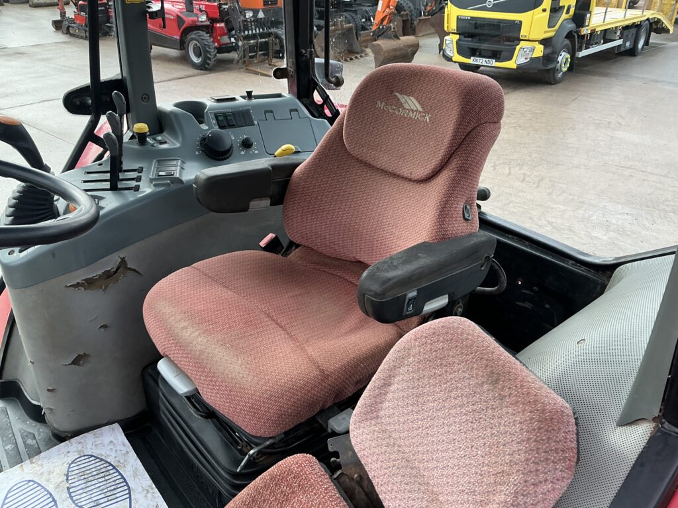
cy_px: 254
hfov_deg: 63.4
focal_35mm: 28
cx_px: 339
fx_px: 548
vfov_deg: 49.7
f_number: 1.8
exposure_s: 1/122
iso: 25
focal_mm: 3
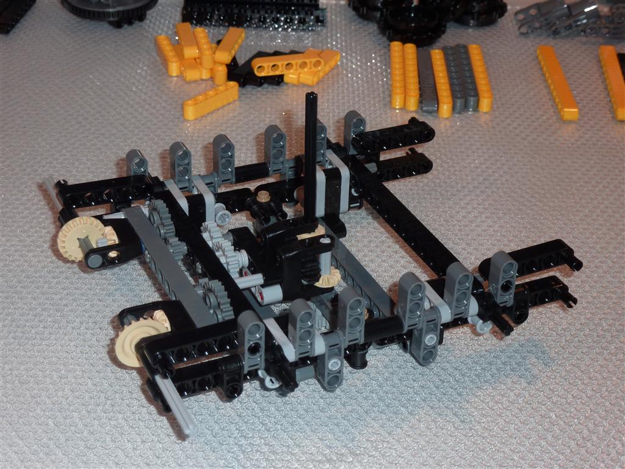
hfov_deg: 27.0
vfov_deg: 20.4
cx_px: 312
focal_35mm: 72
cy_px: 234
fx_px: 1300
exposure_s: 1/30
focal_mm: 11.9
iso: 100
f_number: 4.1
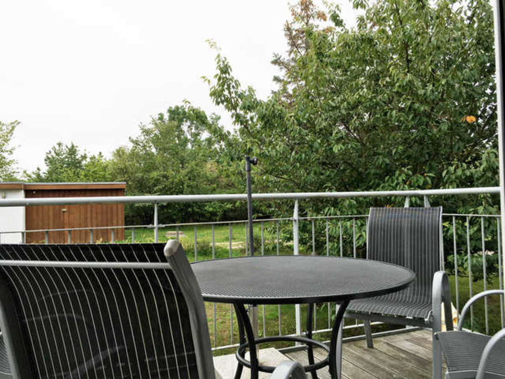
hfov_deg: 61.7
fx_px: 423
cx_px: 252
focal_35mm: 29
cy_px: 190
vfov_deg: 48.2
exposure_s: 1/246
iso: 25
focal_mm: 4.15
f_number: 2.2
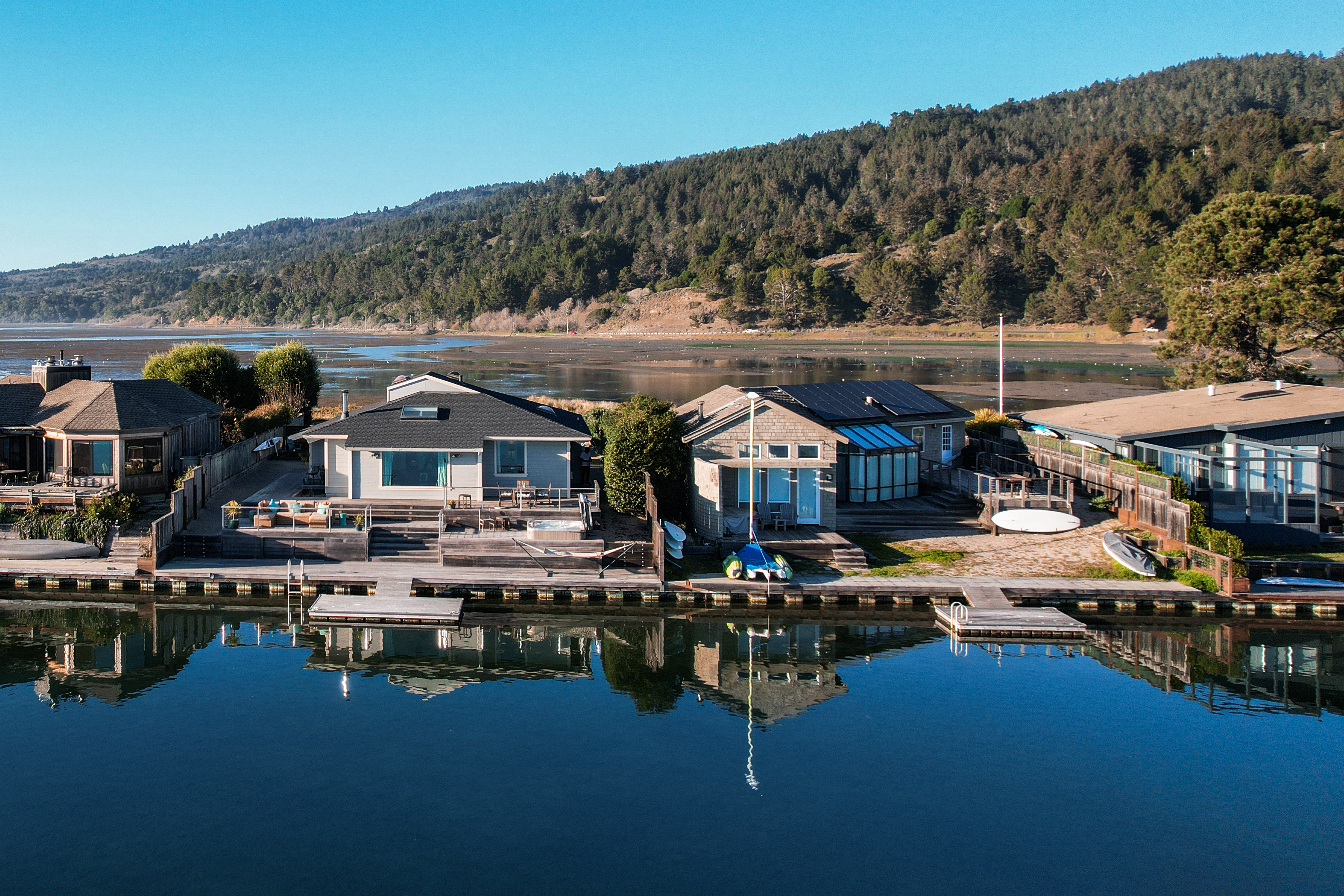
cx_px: 328
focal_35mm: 34
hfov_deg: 53.2
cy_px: 314
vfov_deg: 38.5
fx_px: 1269
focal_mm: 8.38
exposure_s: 1/1000
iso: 120
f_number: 2.8
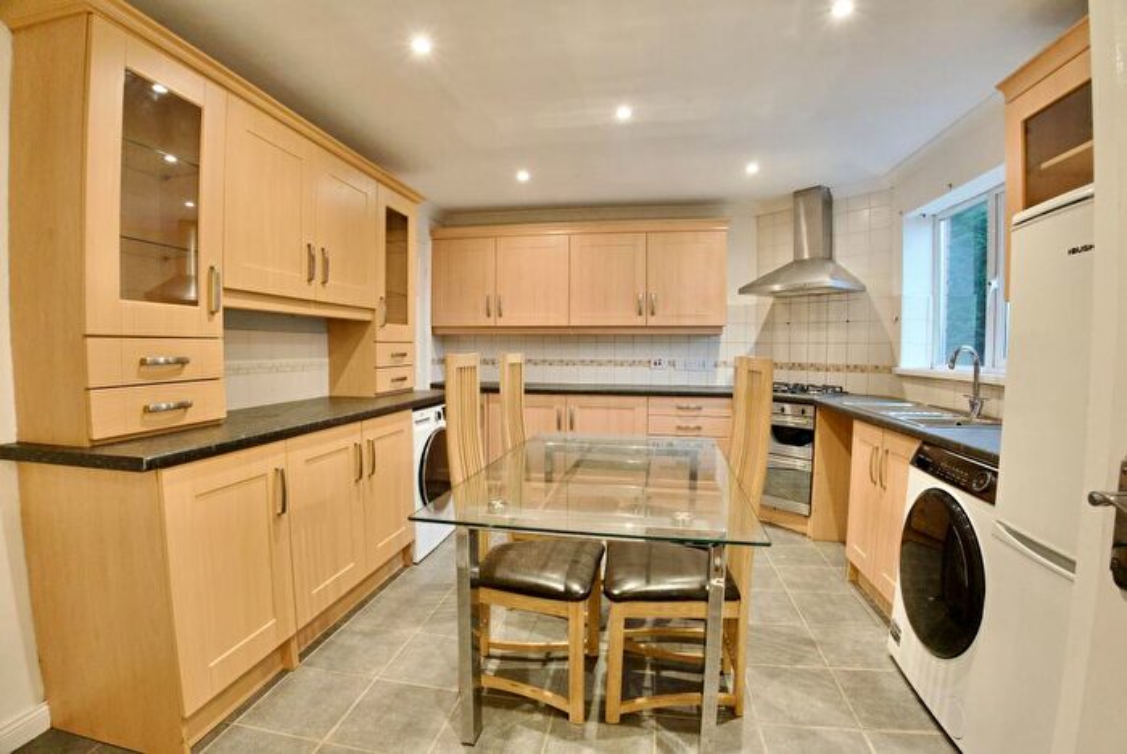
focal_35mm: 16
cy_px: 377
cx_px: 564
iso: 4000
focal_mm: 16
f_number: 6.3
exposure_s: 1/80
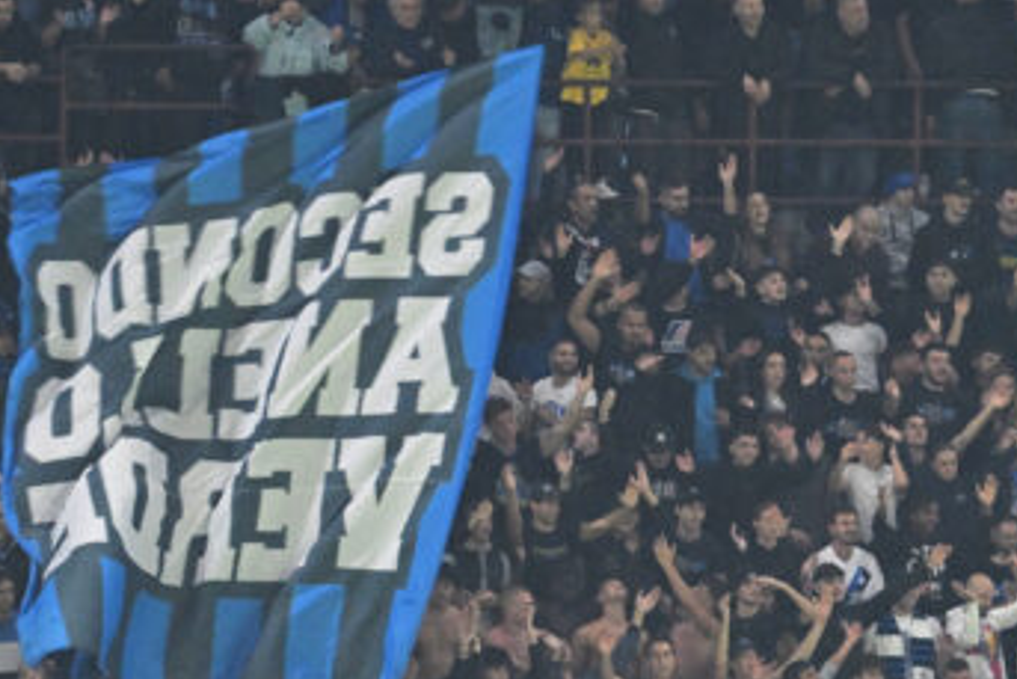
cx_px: 824
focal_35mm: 1044
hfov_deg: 2.0
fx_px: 29504
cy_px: 393
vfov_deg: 1.3
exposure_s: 1/100
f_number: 6
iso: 1600
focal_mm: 350
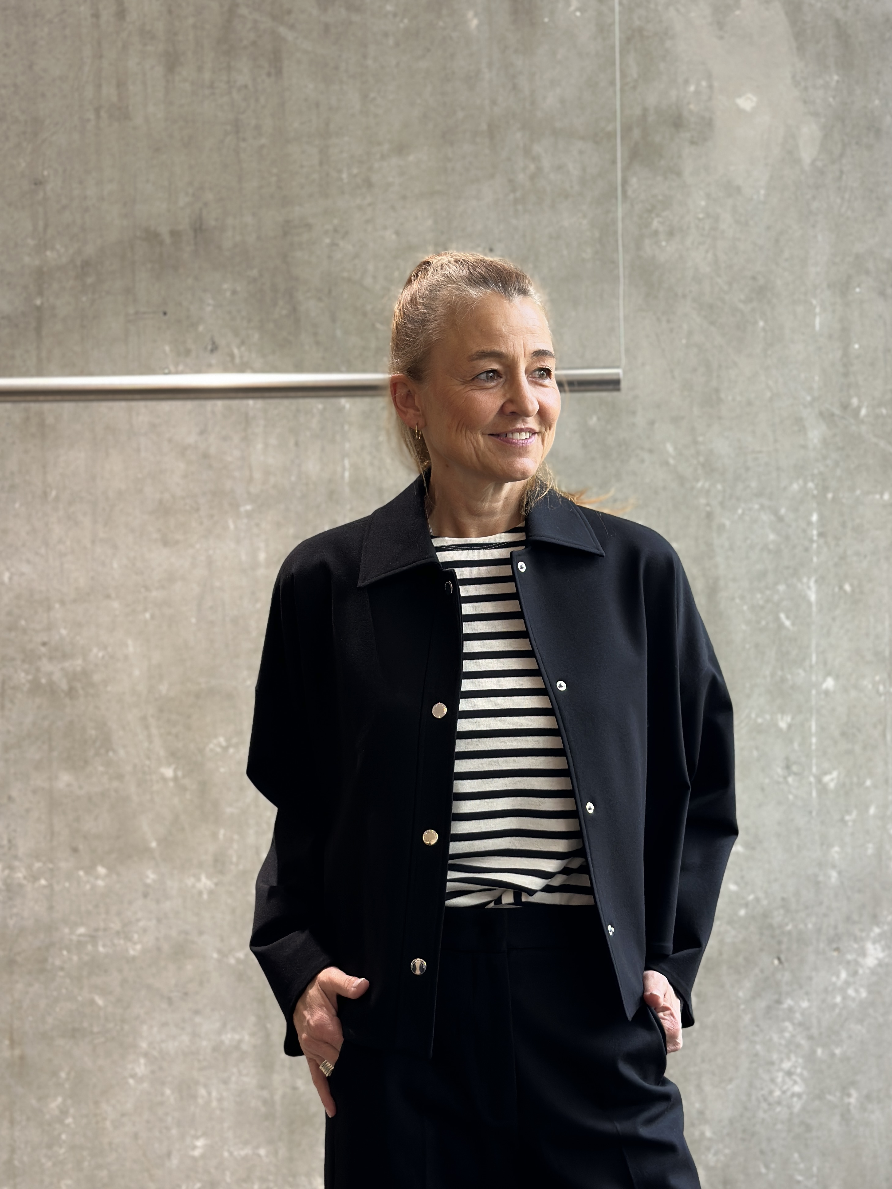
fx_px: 1718
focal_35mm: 50
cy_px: 599
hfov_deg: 29.1
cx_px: 454
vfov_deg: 38.2
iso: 125
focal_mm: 6.86
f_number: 1.78
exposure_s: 1/103
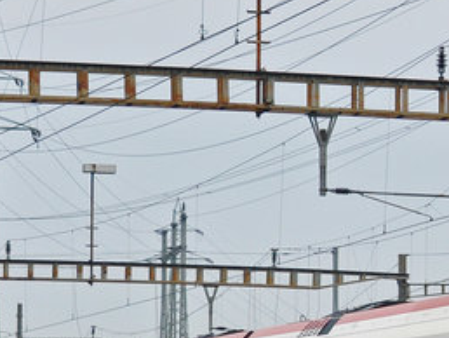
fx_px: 3041
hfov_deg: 8.2
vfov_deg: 6.3
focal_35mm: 234
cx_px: 717
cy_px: 306
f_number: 4
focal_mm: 35
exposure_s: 1/800
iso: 400
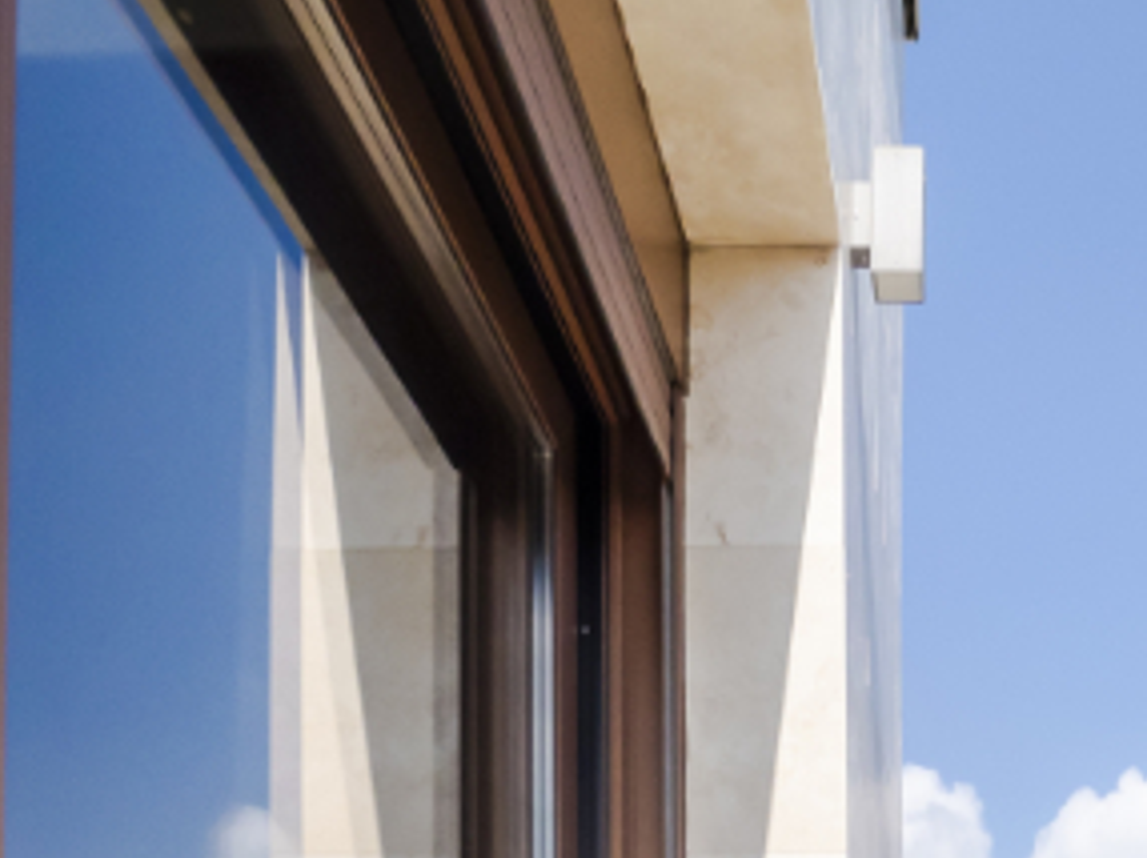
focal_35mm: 49
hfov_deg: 36.6
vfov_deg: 23.5
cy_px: 1295
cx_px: 1023
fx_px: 1622
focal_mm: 7
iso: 400
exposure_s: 1/5000
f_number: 4
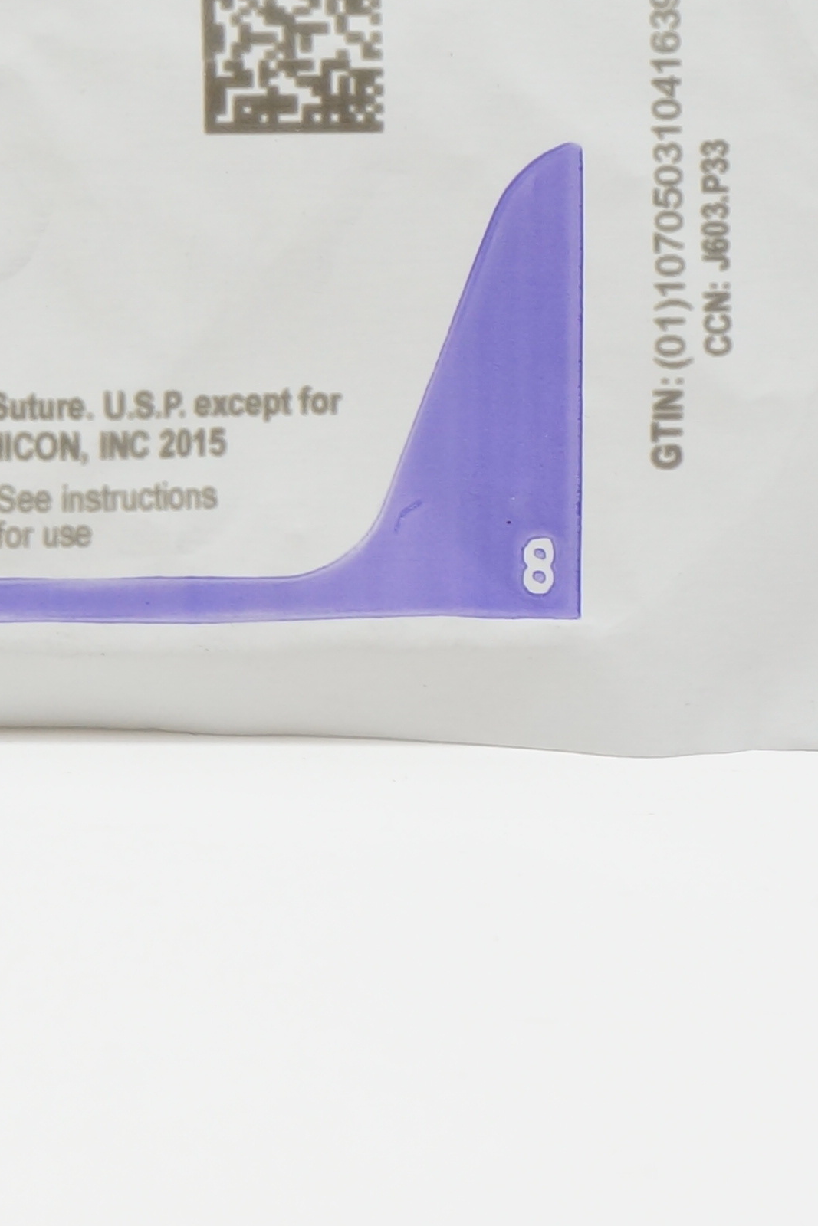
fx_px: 4702
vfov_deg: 14.8
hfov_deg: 9.9
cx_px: -4
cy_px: 221
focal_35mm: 138
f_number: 7.1
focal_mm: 30
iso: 400
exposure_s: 1/40
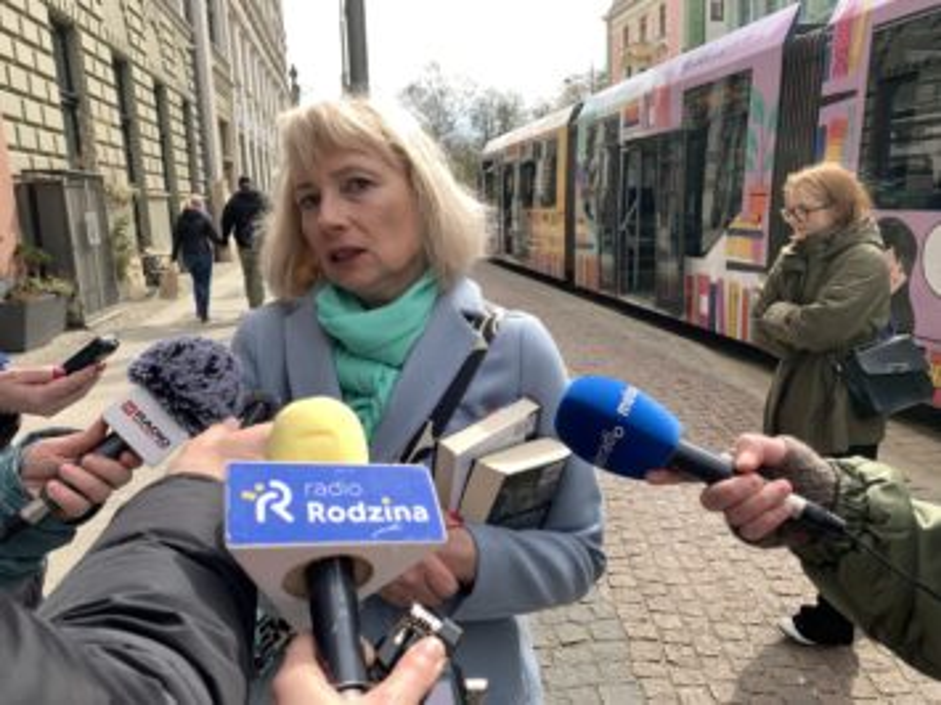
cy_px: 352
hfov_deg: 67.3
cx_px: 470
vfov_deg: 53.0
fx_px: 707
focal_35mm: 26
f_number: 1.8
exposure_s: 1/1111
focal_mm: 4.25
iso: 25
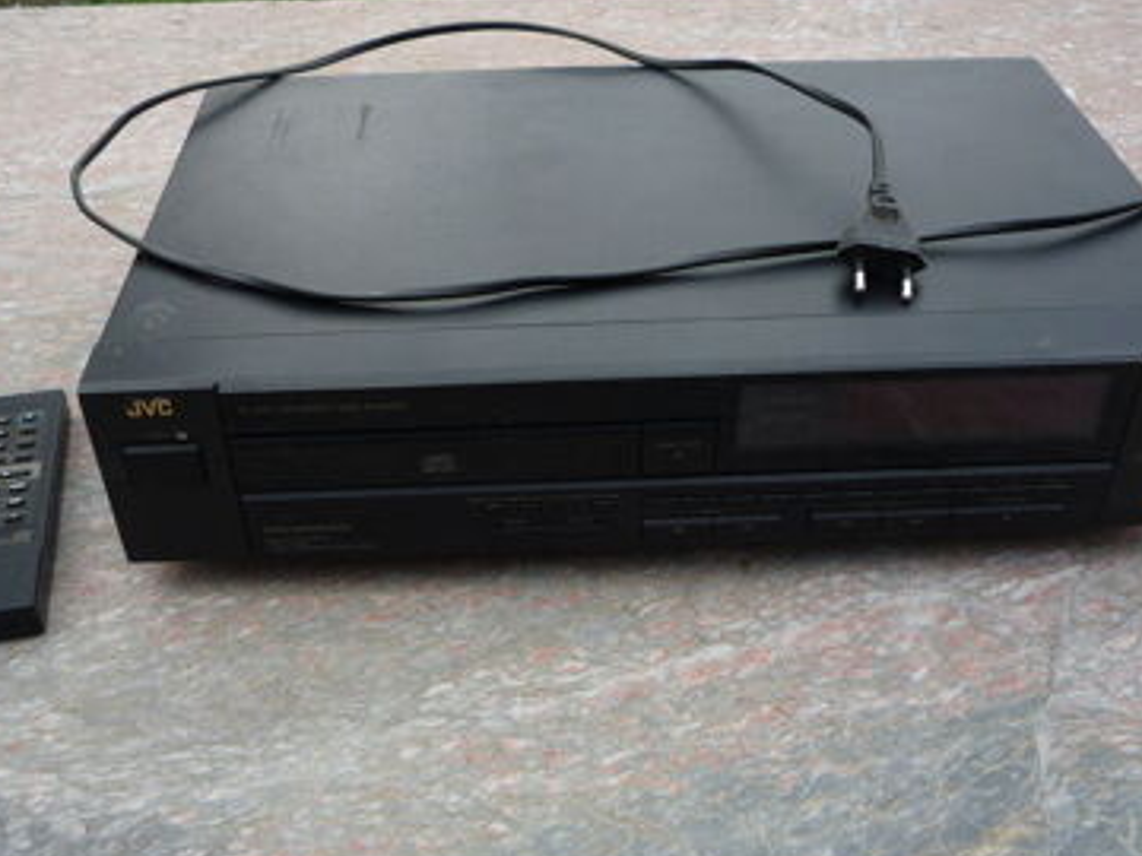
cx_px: 568
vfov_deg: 35.9
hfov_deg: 46.8
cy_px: 482
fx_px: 1320
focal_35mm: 40
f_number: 4
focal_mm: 5.2
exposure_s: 1/200
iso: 100
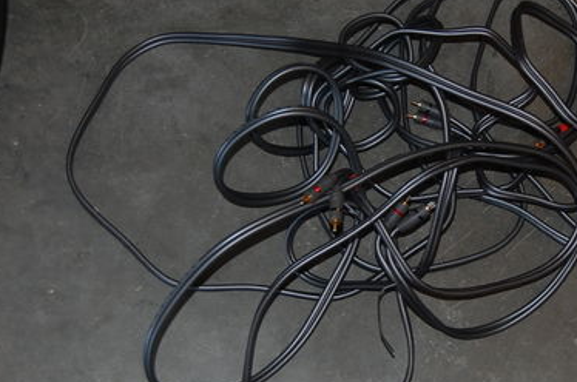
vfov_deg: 17.7
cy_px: 186
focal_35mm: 77
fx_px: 1232
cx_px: 434
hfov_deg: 26.0
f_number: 4.2
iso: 400
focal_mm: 30
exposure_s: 1/60
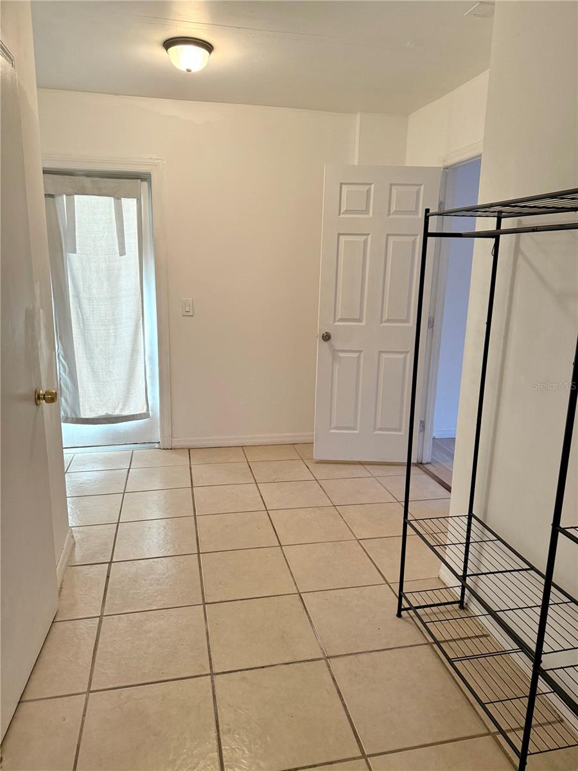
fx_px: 534
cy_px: 386
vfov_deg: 71.6
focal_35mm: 24
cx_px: 289
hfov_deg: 56.8
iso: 250
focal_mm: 6.76
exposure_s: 1/120
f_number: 1.78
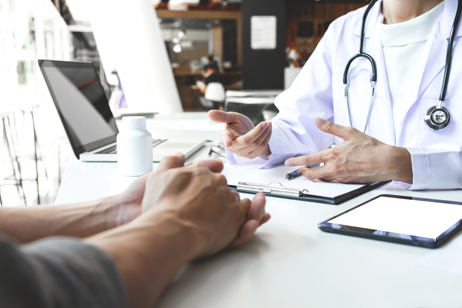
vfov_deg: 33.4
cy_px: 154
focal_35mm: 40
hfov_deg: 48.5
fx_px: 513
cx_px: 231
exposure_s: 1/125
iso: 400
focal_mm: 26.5
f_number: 3.2
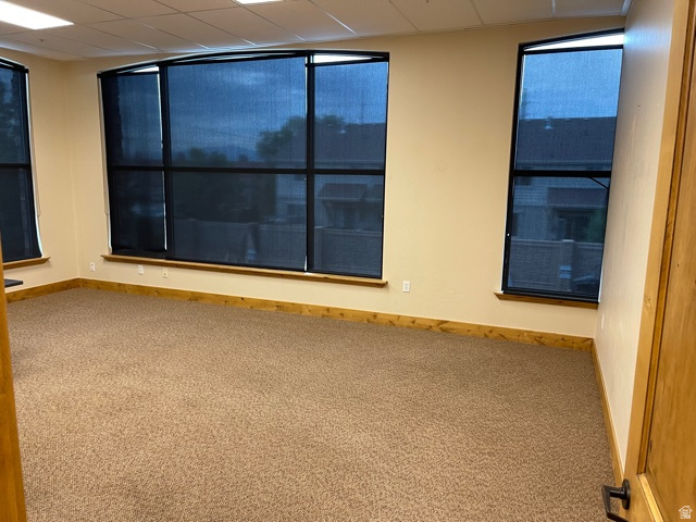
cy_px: 261
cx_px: 348
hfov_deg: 67.3
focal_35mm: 26
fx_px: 523
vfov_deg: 53.1
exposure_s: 1/60
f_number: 1.6
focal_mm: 5.1
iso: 200
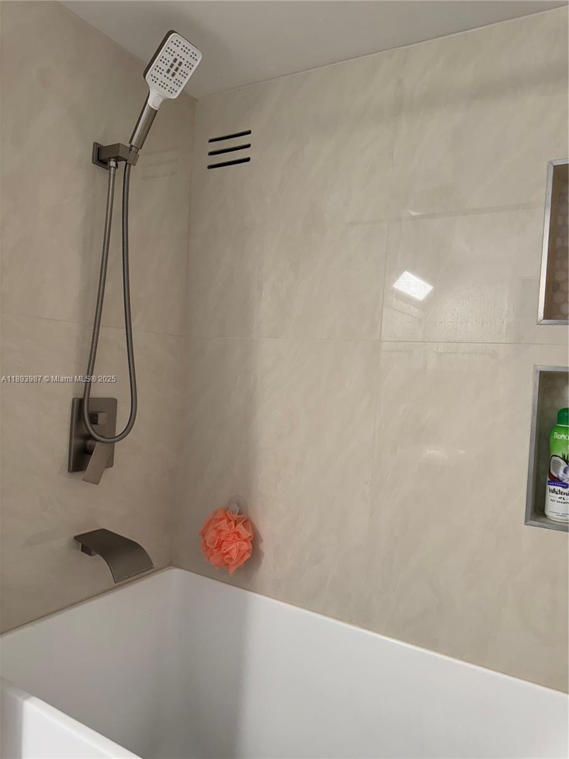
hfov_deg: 56.8
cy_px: 380
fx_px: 526
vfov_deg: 71.6
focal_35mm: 24
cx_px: 284
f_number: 1.78
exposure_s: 1/120
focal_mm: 6.76
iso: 160
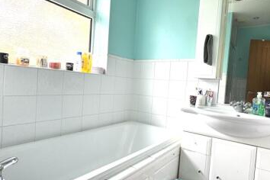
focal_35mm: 24
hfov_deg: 73.6
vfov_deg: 53.1
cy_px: 91
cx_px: 148
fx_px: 180
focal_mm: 2.22
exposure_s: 1/99
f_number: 2.2
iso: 64
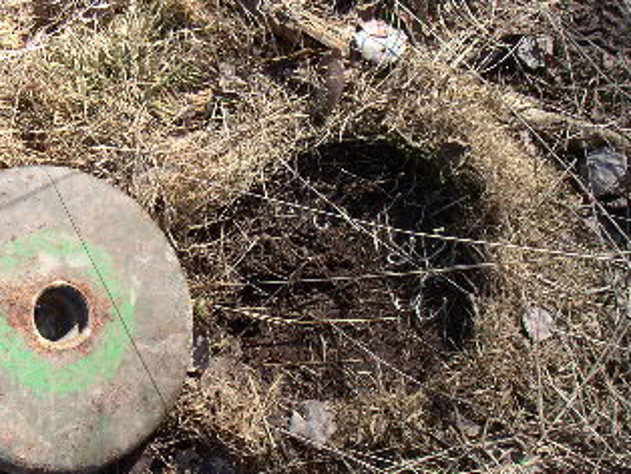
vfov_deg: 25.3
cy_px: 247
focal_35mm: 58
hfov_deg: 32.5
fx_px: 1058
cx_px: 153
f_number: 2.8
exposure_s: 1/500
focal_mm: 6
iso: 50
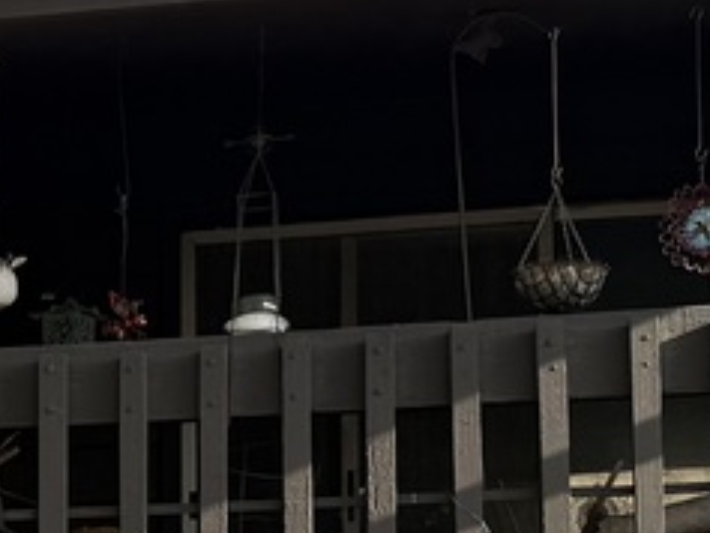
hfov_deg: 12.6
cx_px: -467
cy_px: 802
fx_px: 2996
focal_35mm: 146
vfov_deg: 9.9
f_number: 1.78
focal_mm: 6.76
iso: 80
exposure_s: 1/1337
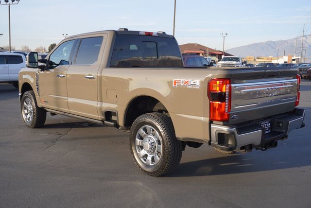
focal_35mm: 36
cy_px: 104
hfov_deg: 53.1
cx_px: 156
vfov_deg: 36.9
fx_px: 311
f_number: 4.5
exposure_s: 1/250
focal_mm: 24
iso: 100
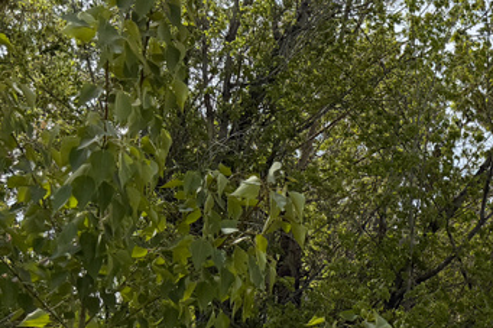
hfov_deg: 24.5
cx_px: 587
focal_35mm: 75
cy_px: 361
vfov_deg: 17.5
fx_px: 1027
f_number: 1.78
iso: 80
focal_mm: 6.76
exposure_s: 1/6173
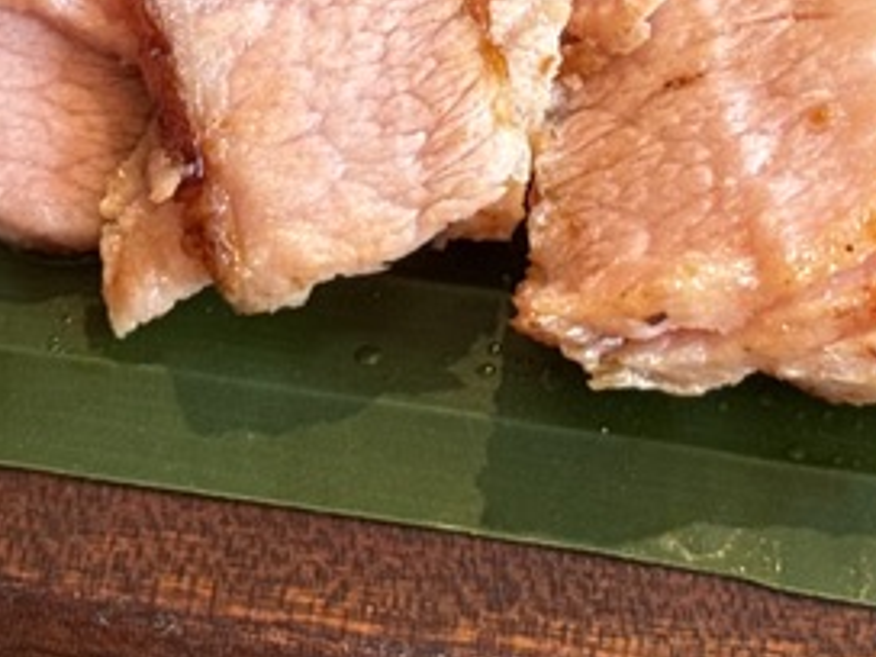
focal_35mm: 181
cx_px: 564
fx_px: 4580
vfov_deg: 8.1
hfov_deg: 10.9
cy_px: -200
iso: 100
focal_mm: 6.76
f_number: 1.78
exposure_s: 1/63
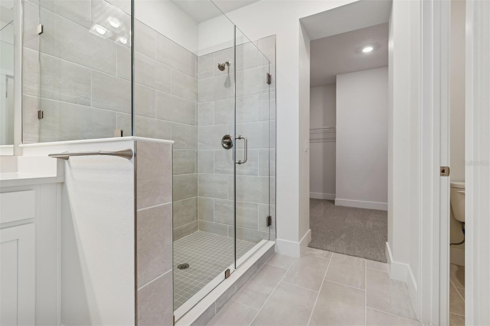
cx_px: 245
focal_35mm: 15
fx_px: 204
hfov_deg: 100.4
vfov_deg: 77.3
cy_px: 163
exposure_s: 1/8
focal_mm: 10
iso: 100
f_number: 7.1
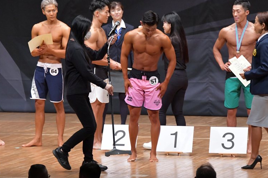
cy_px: 89
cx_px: 134
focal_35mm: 277
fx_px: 2062
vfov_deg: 5.0
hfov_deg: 7.4
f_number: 5.6
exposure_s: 1/400
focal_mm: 180
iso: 8000
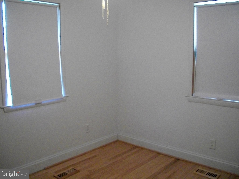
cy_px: 90
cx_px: 120
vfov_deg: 40.7
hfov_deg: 52.6
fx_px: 242
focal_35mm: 35
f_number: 3.1
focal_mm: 6.3
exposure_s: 1/80
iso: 800
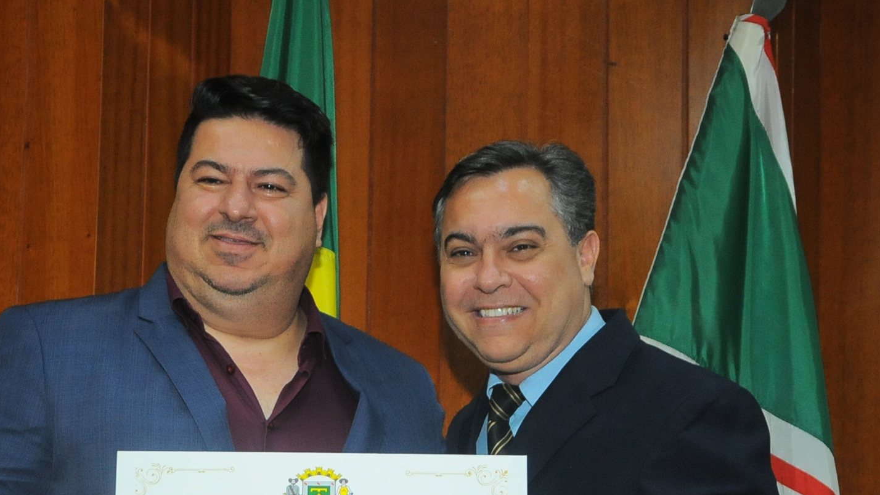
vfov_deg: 12.1
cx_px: 331
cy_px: 438
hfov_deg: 21.5
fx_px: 2310
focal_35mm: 99
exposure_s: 1/125
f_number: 4.8
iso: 1250
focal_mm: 42
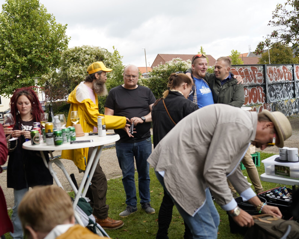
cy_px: 121
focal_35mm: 40
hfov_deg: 45.7
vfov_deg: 37.3
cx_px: 132
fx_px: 354
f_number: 3.2
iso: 100
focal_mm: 35
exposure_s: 1/400
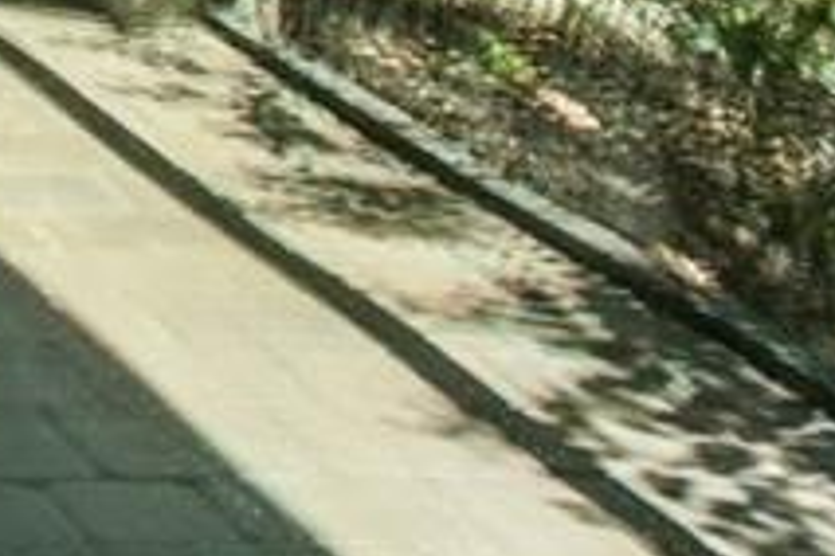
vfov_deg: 10.0
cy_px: -787
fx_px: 2783
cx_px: -1062
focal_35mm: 120
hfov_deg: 13.4
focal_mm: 16
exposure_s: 1/40
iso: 400
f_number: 8
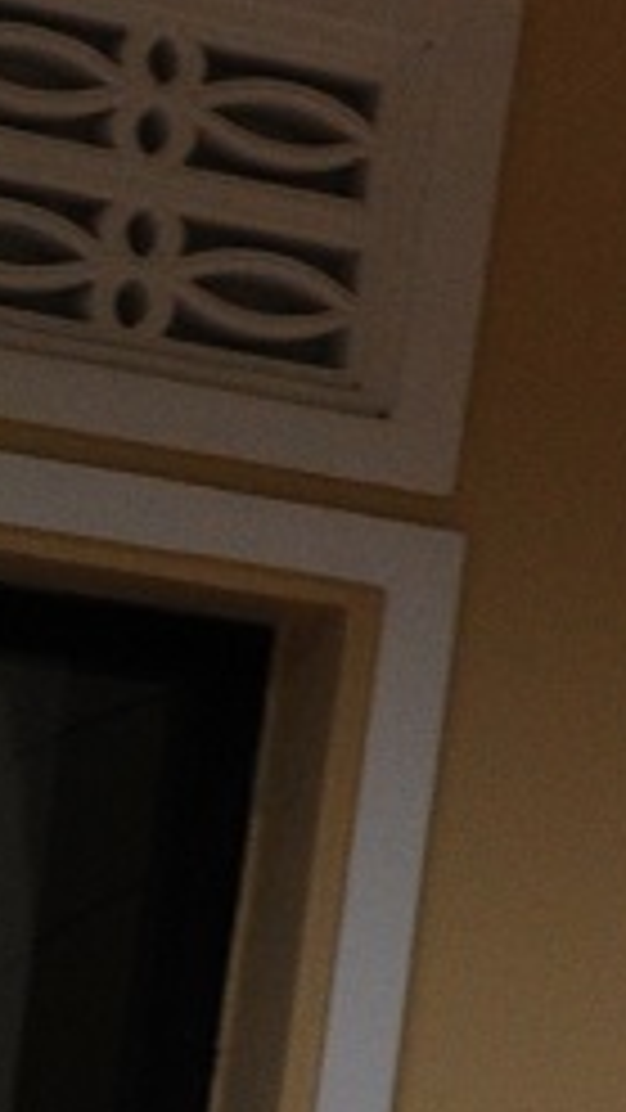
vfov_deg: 11.0
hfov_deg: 4.3
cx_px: 4148
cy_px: 768
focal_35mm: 195
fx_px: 5752
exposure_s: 1/250
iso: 400
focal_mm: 16
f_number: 8
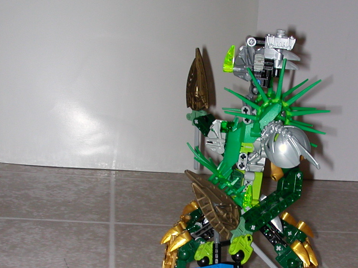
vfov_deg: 23.4
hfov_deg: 30.7
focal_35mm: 62
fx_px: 641
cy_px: 205
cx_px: 265
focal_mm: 5.6
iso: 100
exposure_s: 1/59.9
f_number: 4.5
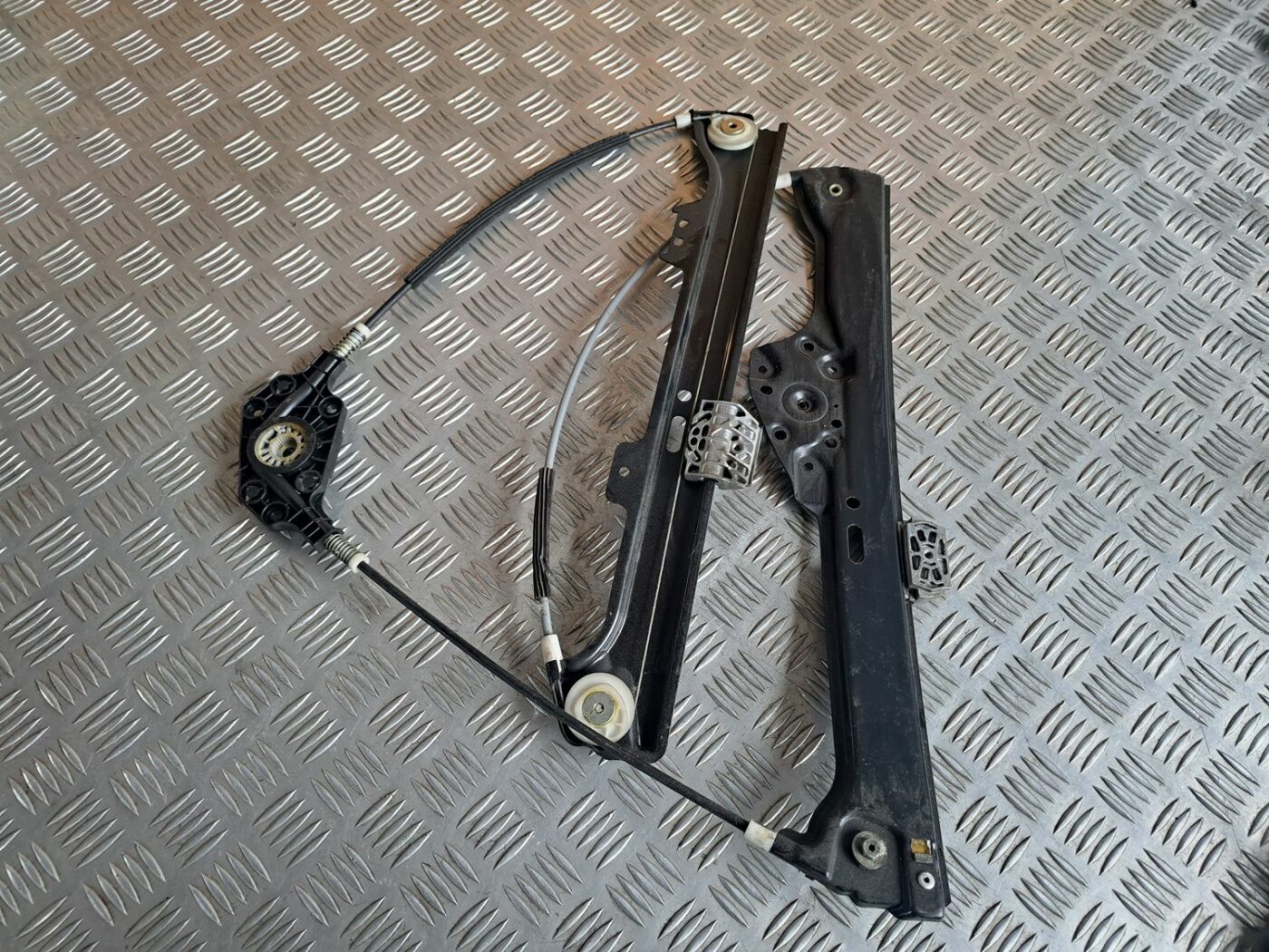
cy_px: 476
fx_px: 880
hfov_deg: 71.6
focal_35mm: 24
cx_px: 634
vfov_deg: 56.8
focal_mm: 5.23
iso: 80
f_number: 1.8
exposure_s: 1/50
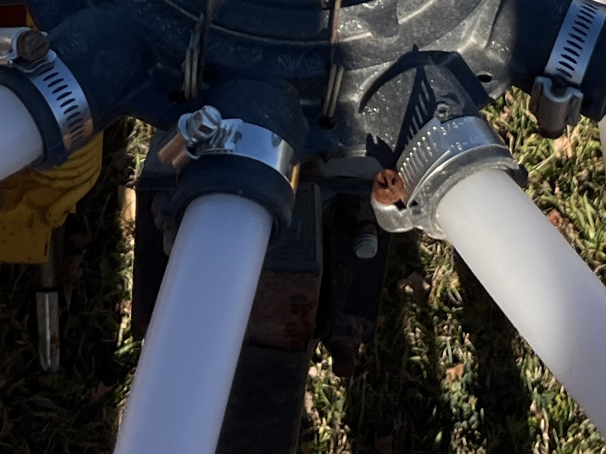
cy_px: -341
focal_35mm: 115
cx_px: 266
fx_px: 2013
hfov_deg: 17.1
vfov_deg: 11.9
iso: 50
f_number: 1.6
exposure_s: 1/2222
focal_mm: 5.1
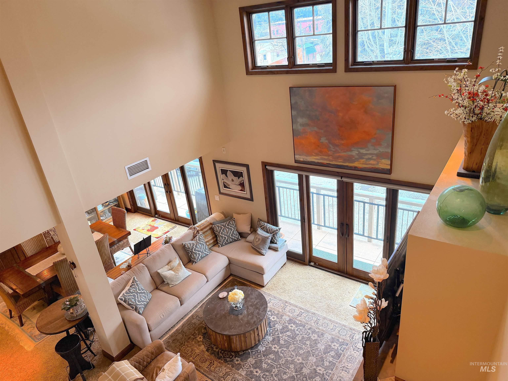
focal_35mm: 24
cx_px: 254
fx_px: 352
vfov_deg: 56.8
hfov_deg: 71.6
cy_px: 190
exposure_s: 1/148
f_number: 1.78
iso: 200
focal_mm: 6.76
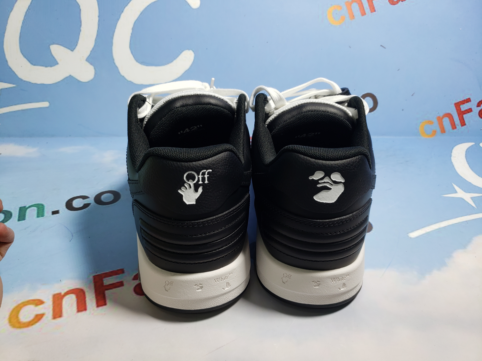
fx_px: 362
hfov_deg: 67.3
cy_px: 180
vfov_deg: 53.1
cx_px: 241
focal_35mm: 26
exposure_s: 1/300
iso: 50
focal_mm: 4.3
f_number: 1.5
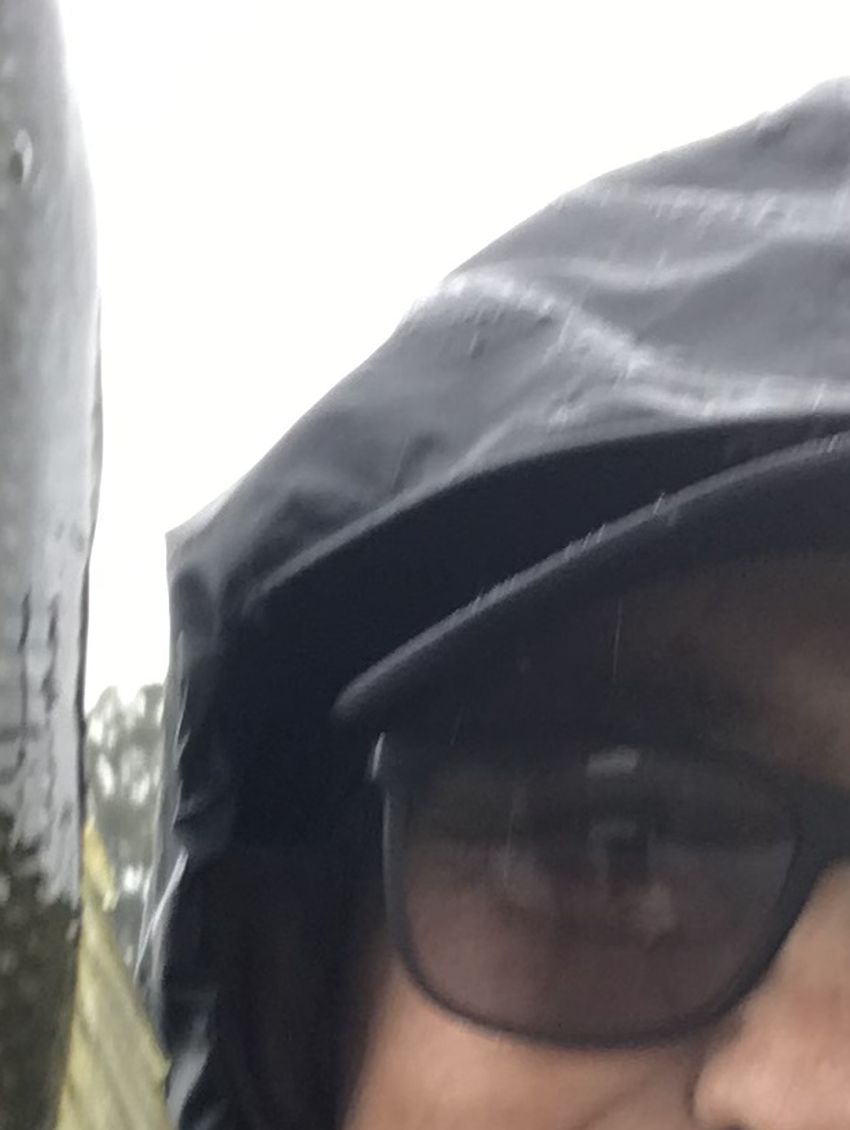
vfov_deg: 16.4
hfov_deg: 12.4
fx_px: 3922
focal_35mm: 120
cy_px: 777
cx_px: 371
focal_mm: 2.87
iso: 25
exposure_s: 1/120
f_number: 2.2
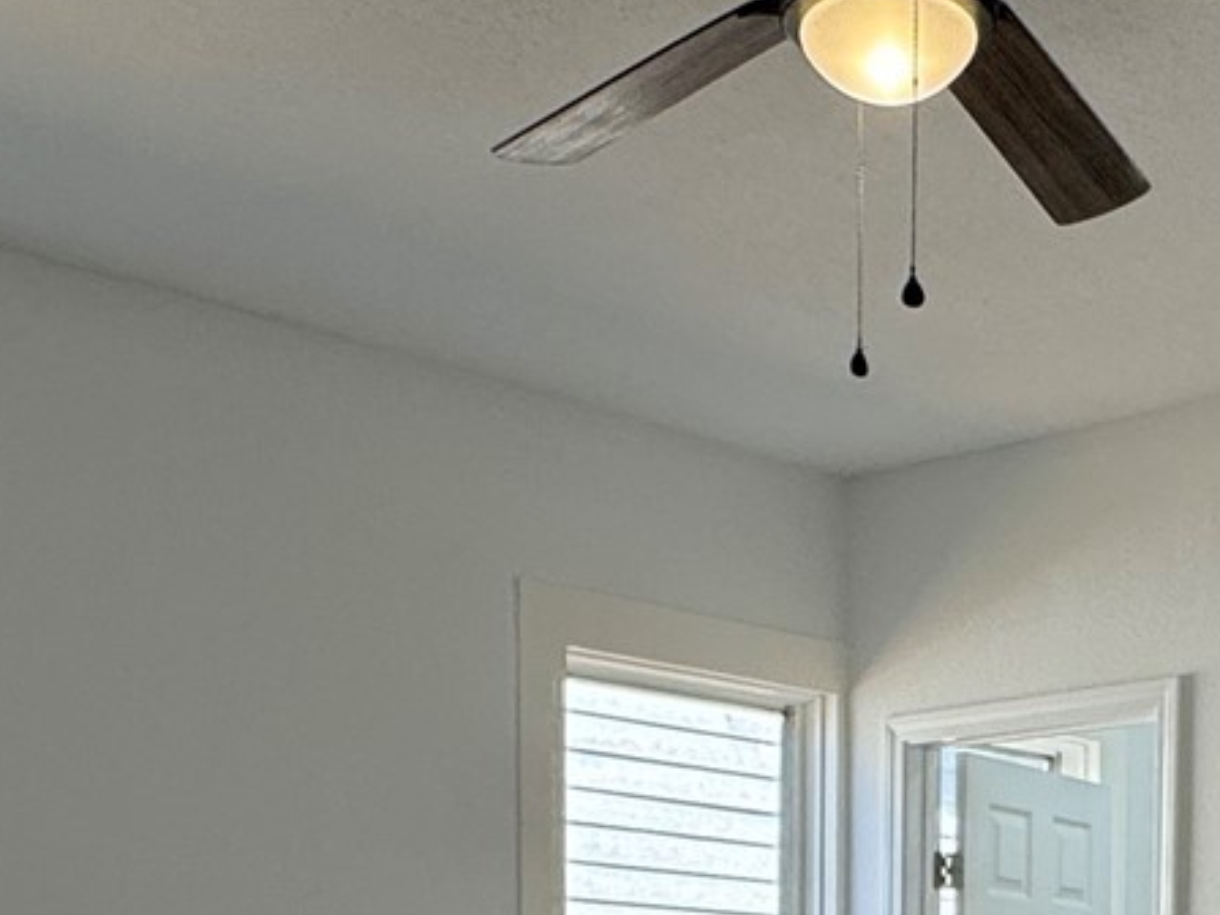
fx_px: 2256
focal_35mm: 64
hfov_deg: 29.6
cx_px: 961
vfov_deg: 20.7
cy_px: 1225
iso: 64
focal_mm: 2.22
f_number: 2.2
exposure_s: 1/120
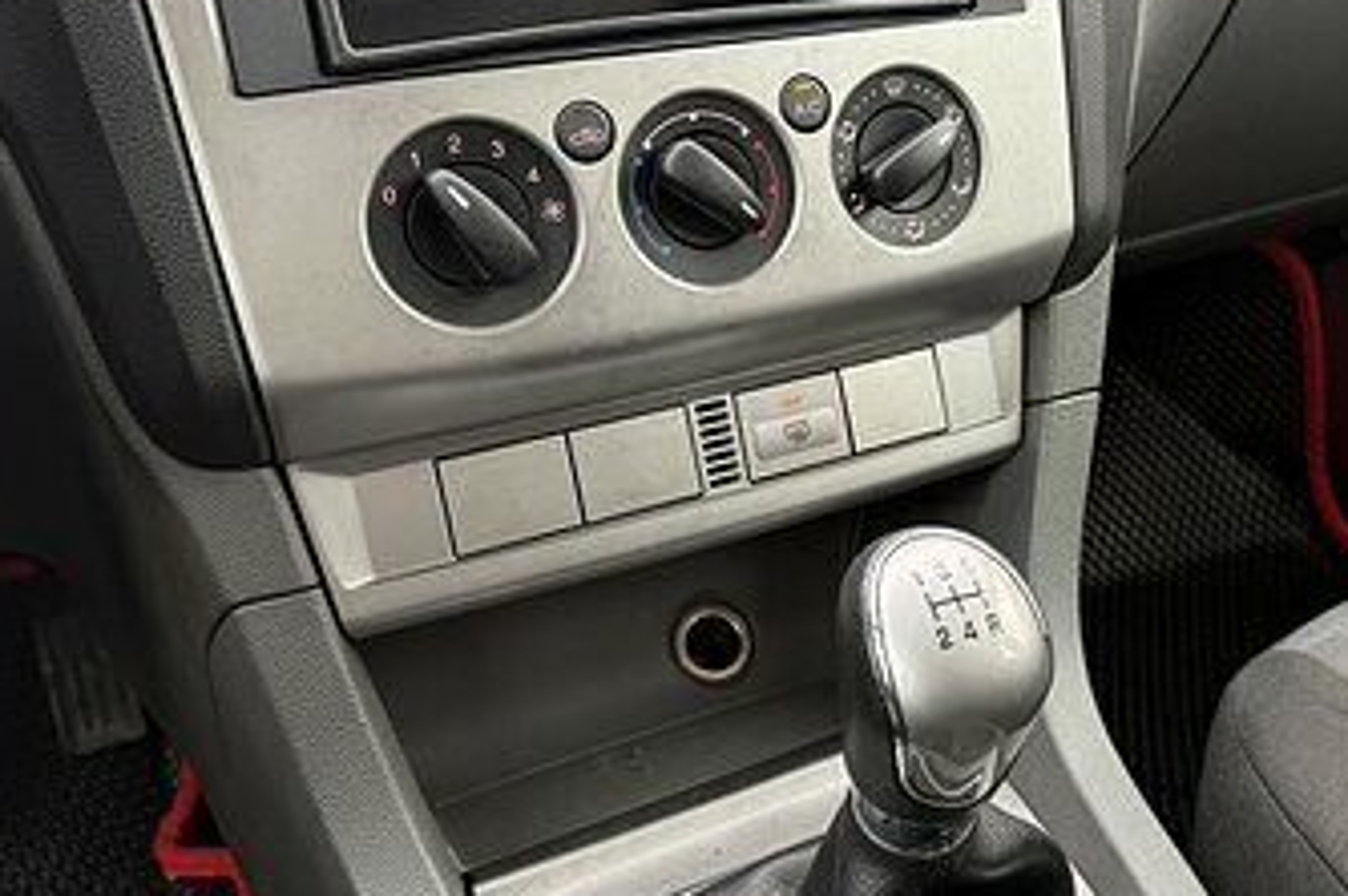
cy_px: 381
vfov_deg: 32.5
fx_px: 1534
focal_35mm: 41
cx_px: 928
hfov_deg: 46.5
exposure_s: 1/121
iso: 125
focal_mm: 6.76
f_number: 1.78
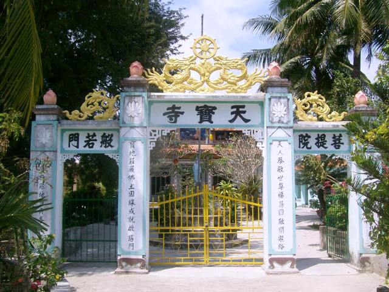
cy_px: 146
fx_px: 405
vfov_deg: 39.7
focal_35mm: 36
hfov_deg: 51.4
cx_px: 194
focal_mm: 6
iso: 80
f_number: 4.8
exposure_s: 1/560
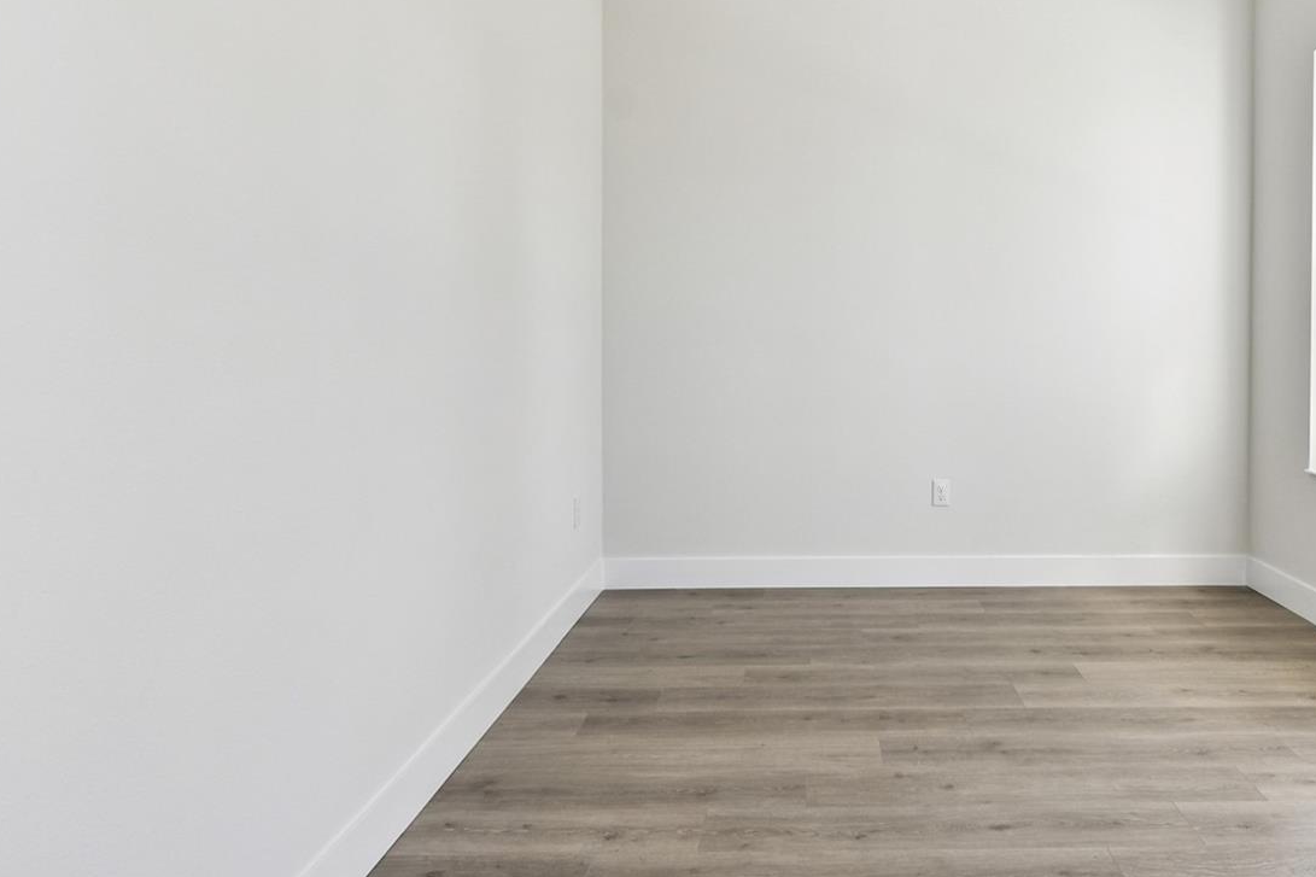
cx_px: 870
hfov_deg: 76.3
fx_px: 804
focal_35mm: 22
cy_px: 364
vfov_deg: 56.9
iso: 100
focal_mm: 10
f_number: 7.1
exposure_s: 1/60
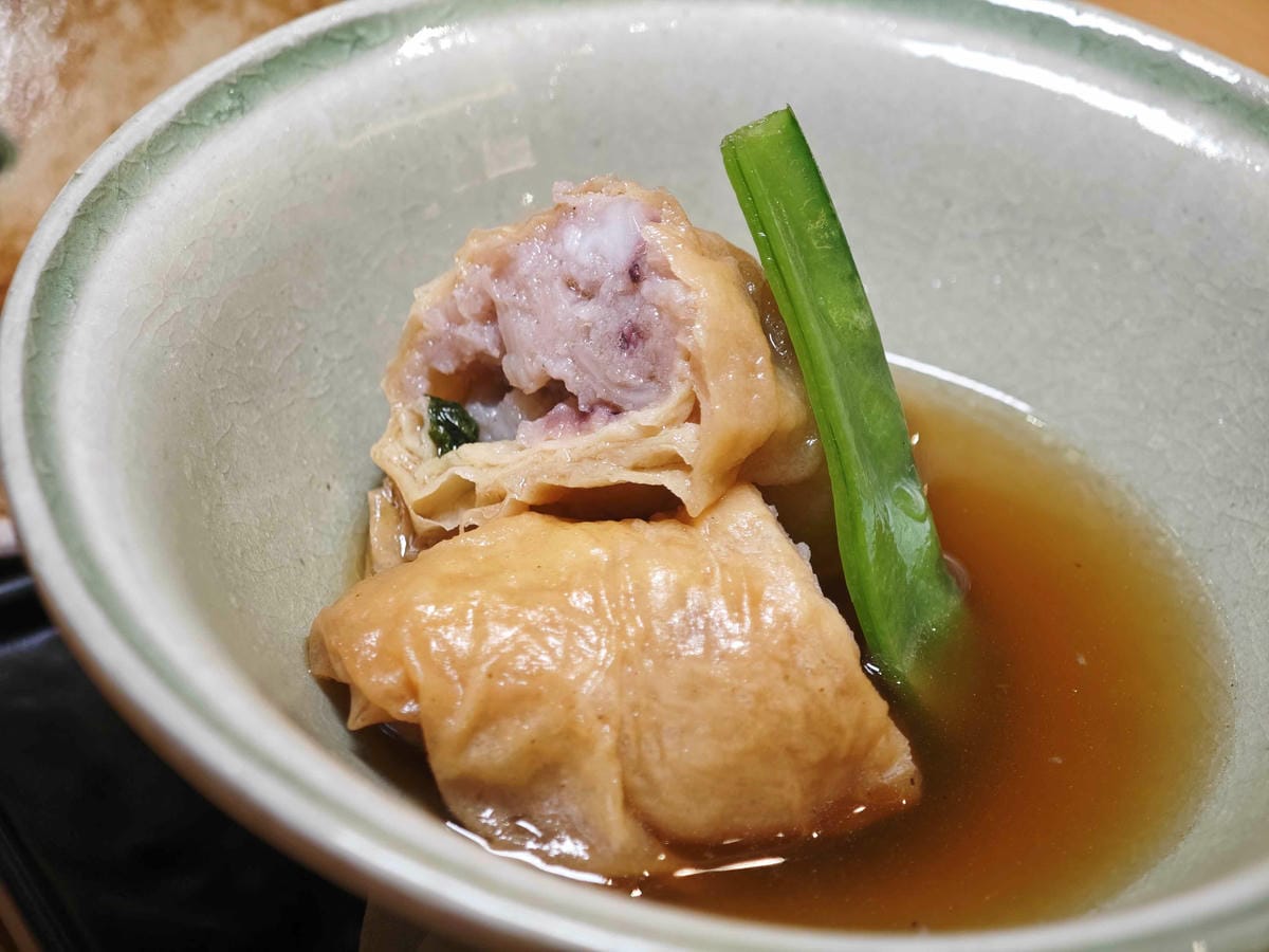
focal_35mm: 75
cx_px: 634
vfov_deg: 19.6
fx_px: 2749
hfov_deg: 26.0
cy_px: 476
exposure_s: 1/120
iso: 100
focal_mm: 12.28
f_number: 1.8
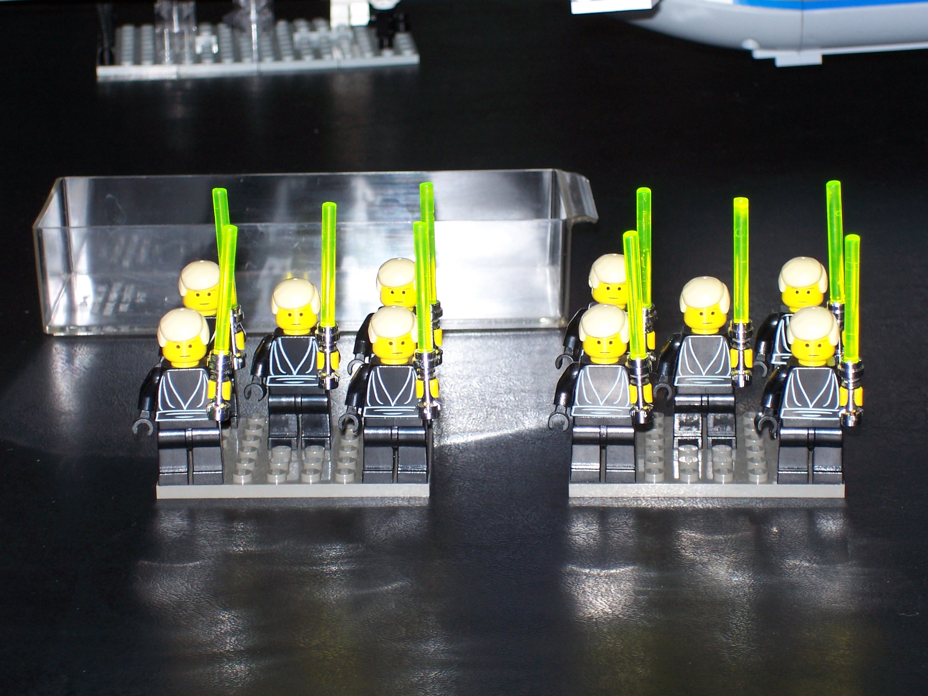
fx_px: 2734
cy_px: 348
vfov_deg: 14.5
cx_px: 464
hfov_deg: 19.3
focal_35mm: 102
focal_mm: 16.8
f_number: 4.6
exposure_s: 1/90
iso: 80
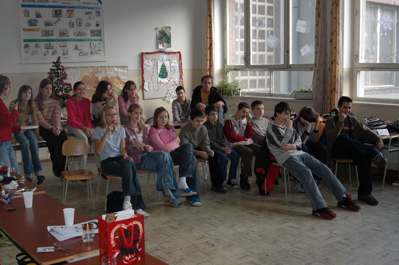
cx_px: 200
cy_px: 132
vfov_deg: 31.8
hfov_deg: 46.4
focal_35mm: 42
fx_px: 465
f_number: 5.6
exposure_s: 1/125
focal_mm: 28
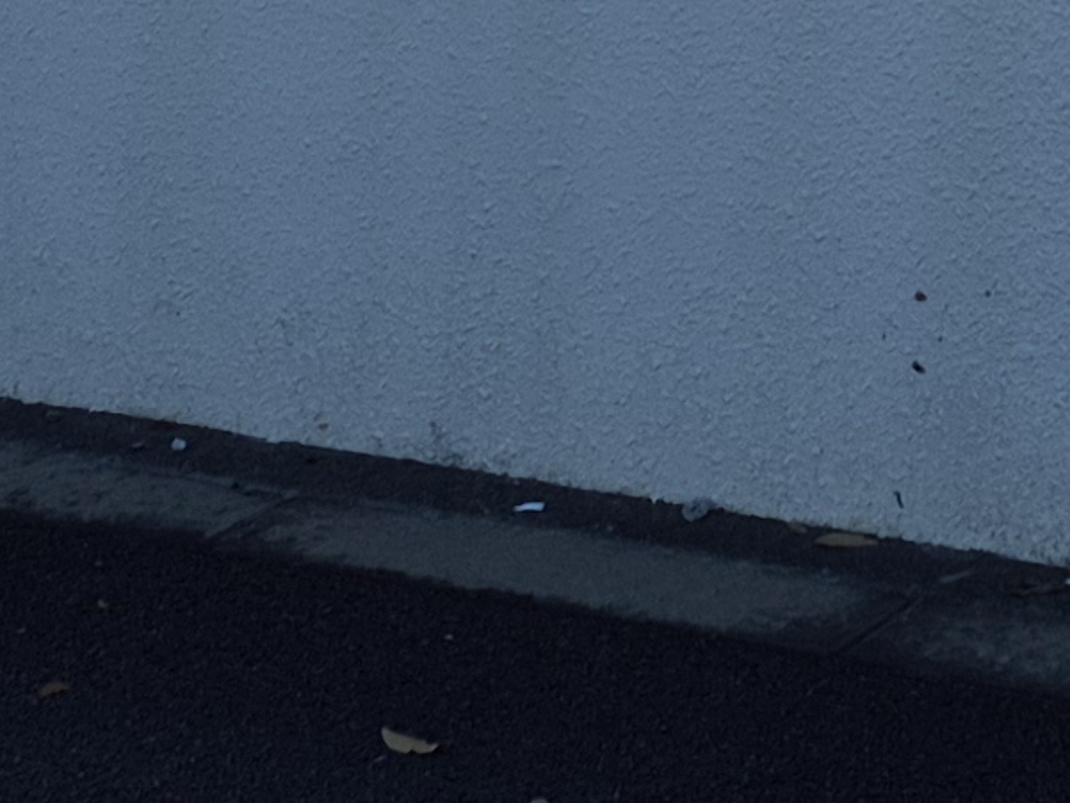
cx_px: 1503
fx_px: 4730
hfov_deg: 12.4
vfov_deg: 8.1
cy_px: -1722
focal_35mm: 153
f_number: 1.8
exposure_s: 1/1712
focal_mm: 5.4
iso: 25
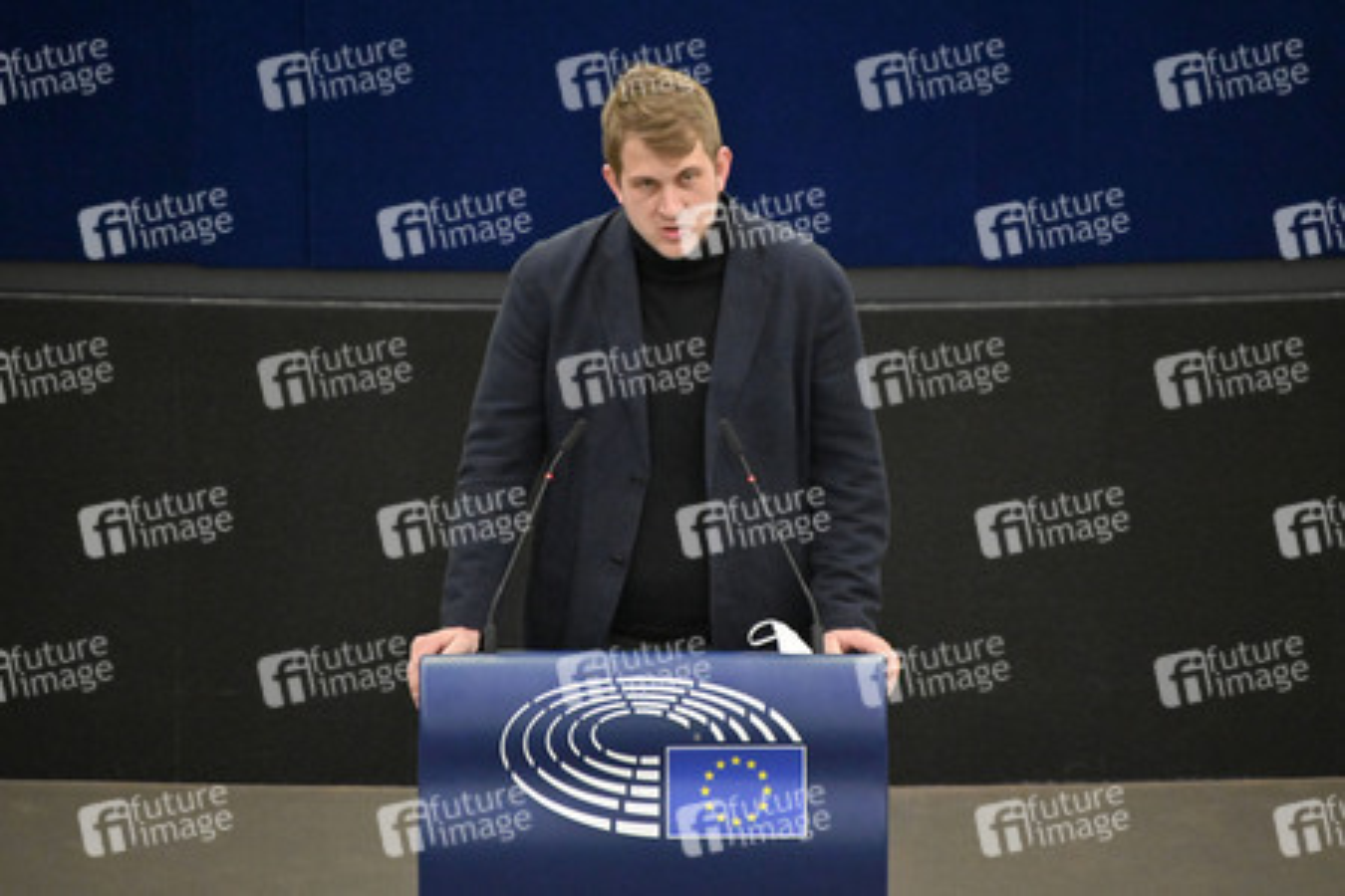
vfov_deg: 2.7
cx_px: 672
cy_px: 448
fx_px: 18679
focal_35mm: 500
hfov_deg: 4.1
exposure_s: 1/400
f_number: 6.3
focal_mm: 500
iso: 6400
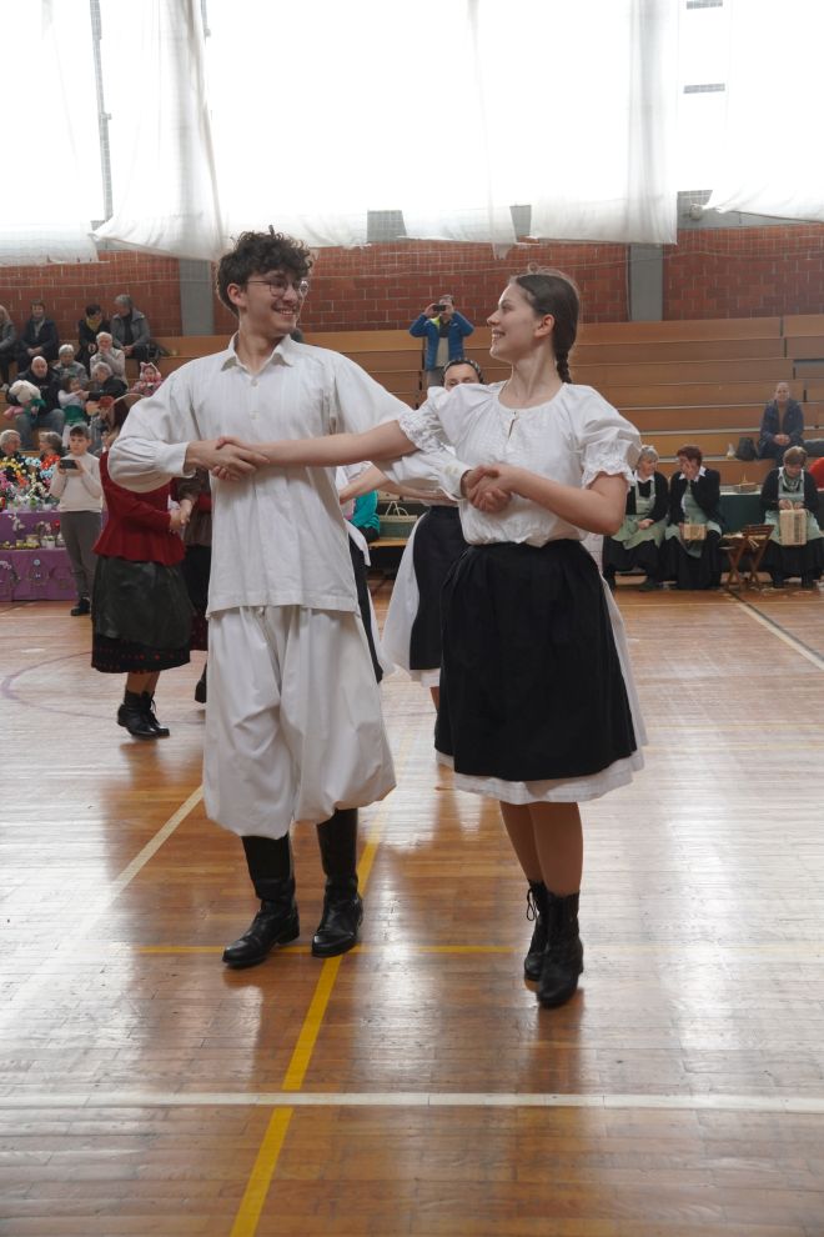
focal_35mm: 43
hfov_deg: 31.2
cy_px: 618
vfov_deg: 45.4
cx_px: 412
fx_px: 1478
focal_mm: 28.7
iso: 1000
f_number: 5
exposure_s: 1/200
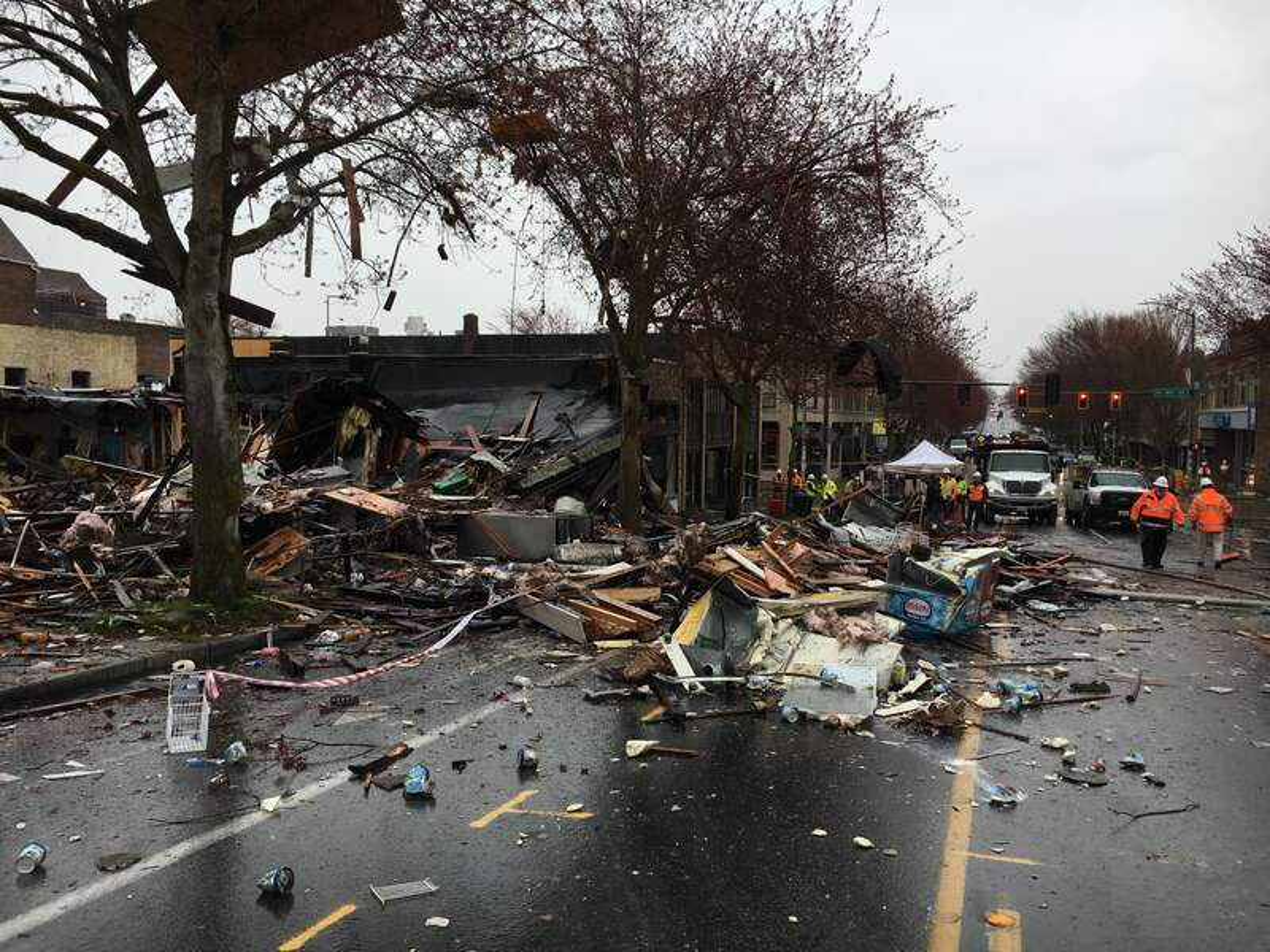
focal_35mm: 29
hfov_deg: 61.7
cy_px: 476
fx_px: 1064
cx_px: 635
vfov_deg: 48.2
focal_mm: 4.15
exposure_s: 1/198
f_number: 2.2
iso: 25
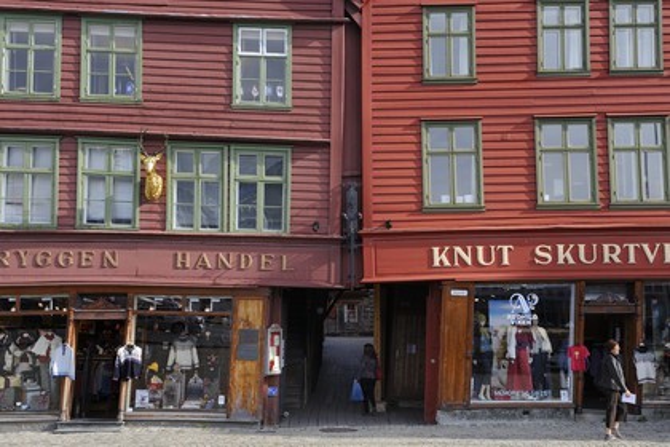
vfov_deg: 27.0
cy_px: 224
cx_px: 335
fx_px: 930
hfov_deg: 39.6
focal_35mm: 50
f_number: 10
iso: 200
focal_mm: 50
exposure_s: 1/160
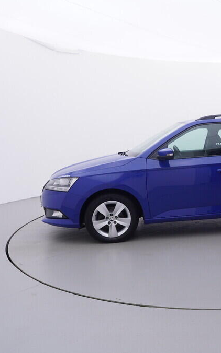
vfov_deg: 55.6
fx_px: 335
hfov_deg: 34.1
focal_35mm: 35
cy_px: 176
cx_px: 207
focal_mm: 15
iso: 200
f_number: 5
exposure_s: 1/80
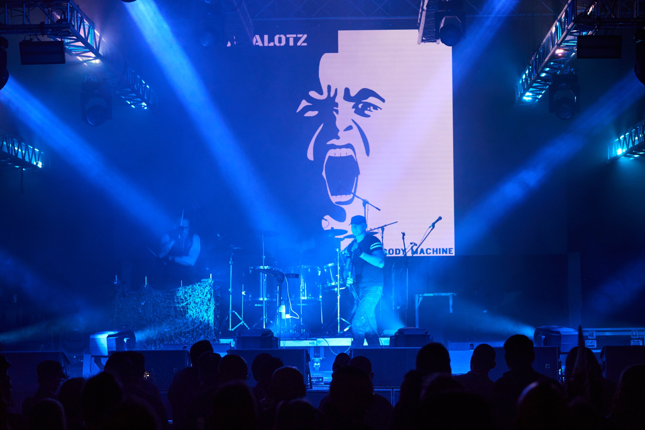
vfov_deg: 13.3
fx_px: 1845
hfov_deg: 19.8
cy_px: 215
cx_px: 322
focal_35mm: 103
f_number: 4
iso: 1600
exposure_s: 1/250
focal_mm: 103
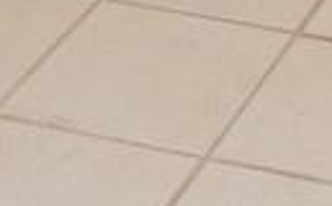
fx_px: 1905
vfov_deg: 5.4
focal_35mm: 211
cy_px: -605
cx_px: 468
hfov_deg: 9.7
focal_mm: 4.5
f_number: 3.4
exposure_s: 1/30
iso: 200
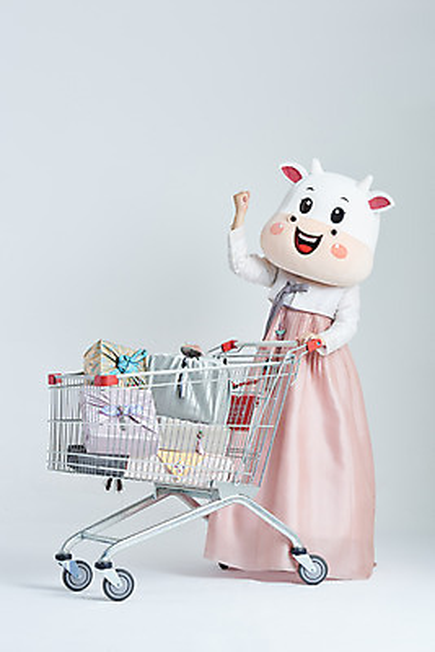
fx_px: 1268
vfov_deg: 28.8
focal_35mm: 70
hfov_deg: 19.5
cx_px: 218
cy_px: 326
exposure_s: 1/125
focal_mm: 70
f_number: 11
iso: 100
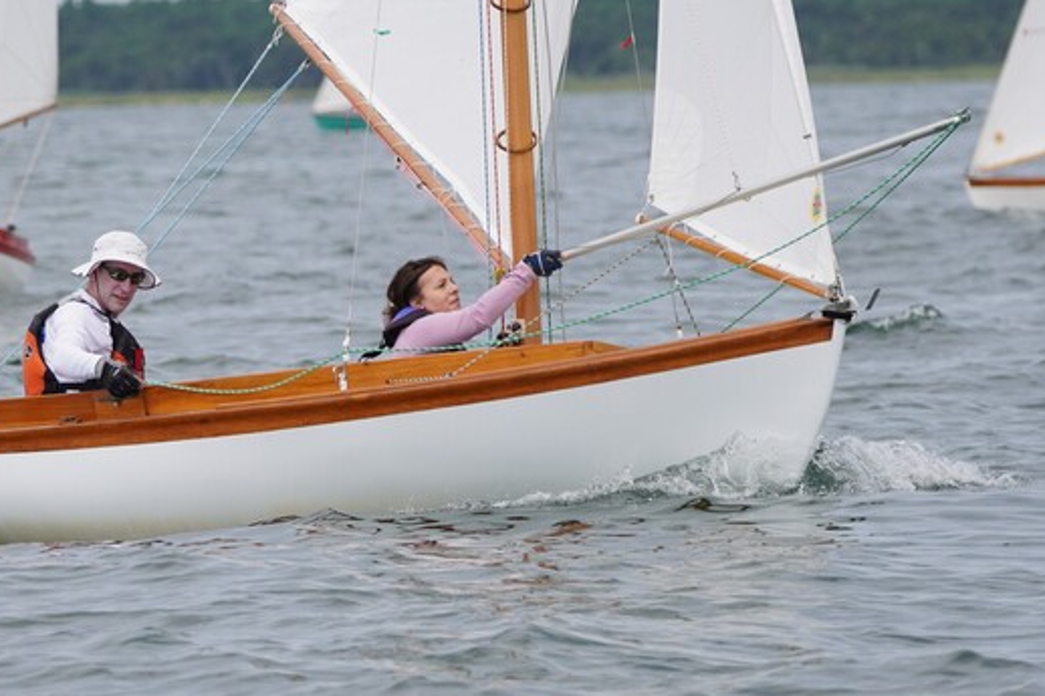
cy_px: 273
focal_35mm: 463
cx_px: 329
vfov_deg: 3.0
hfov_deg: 4.5
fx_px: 13435
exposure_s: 1/1250
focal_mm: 200
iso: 160
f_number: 5.6
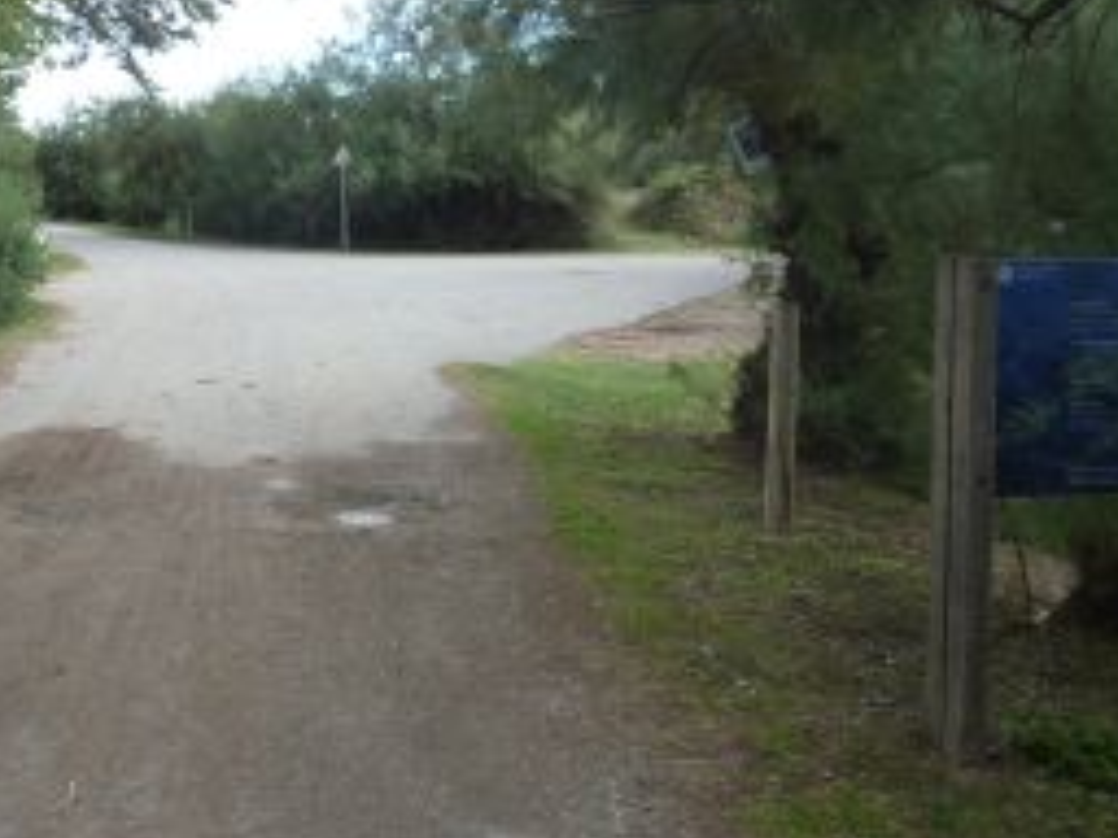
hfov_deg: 46.0
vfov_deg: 36.3
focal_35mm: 39
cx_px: 266
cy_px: 249
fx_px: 1260
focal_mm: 4.1
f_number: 4
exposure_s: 1/200
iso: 125
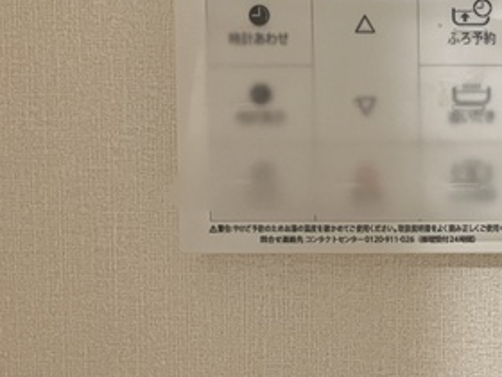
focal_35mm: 65
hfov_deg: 26.1
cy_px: 78
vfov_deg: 22.3
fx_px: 943
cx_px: 626
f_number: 1.6
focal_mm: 5.1
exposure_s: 1/60
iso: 320
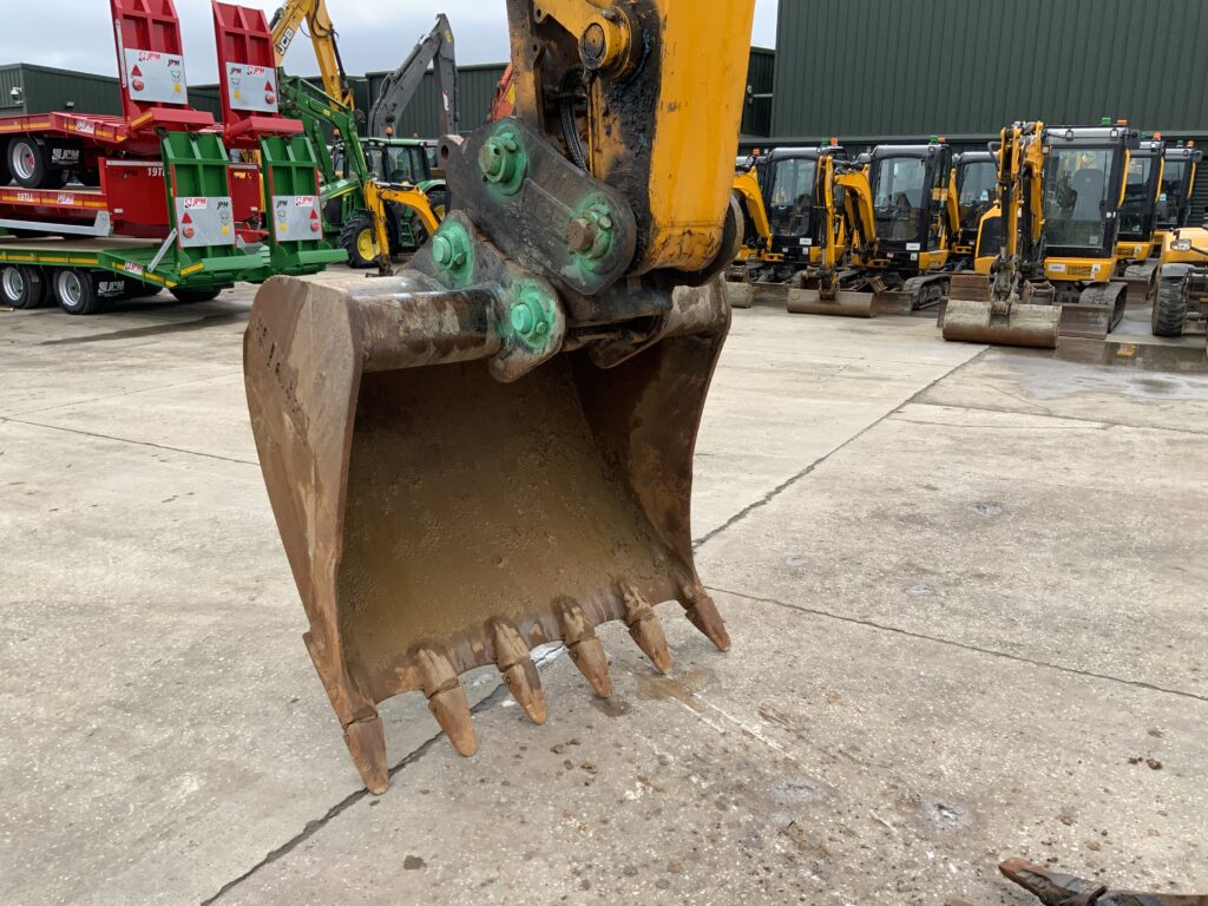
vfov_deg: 48.2
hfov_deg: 61.7
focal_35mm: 29
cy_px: 453
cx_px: 604
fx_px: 1012
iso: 16
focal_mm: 3
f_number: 1.8
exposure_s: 1/491
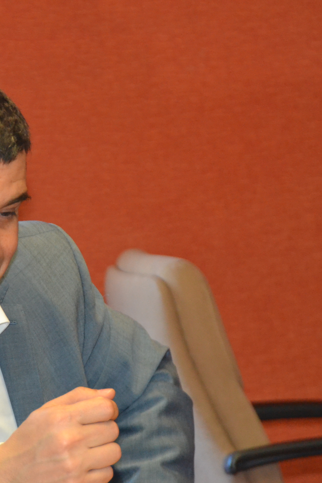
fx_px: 2881
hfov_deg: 6.4
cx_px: 37
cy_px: 241
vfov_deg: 9.6
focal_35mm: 215
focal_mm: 95
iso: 2500
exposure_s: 1/60
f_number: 5.6
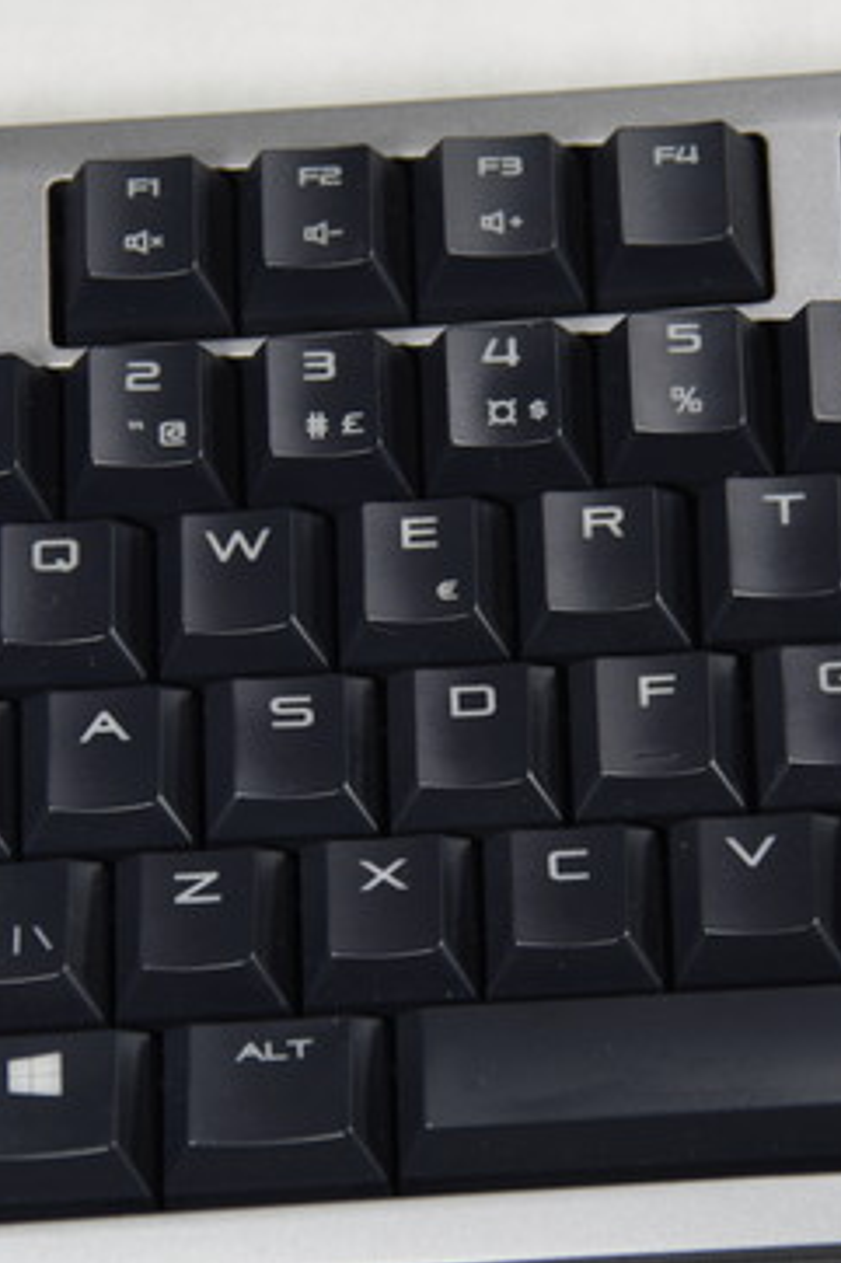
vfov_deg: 9.8
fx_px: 7400
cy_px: 633
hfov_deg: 6.5
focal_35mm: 211
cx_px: 509
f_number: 5.6
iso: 200
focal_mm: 93
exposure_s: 1/30
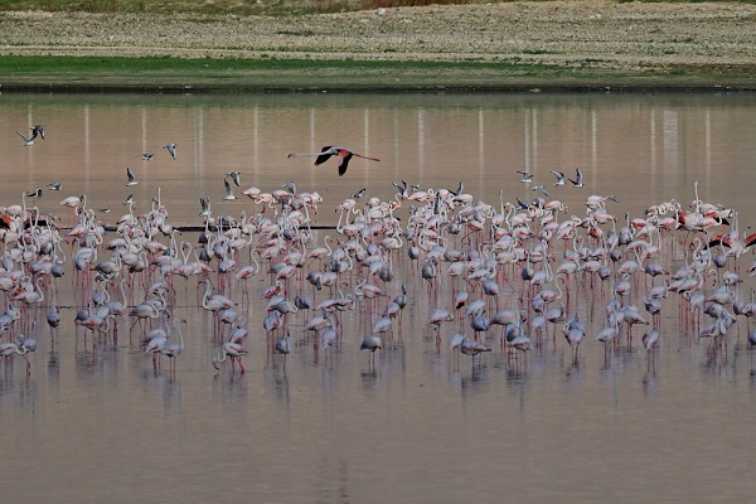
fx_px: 17639
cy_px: 252
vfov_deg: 1.6
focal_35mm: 840
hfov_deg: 2.5
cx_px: 378
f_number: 9
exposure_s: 1/3200
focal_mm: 840
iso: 640
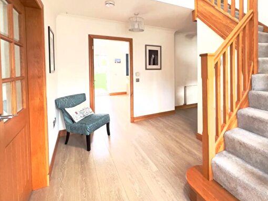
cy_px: 71
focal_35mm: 18
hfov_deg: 86.8
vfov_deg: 69.9
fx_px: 139
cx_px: 159
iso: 80
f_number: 1.8
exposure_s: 1/100
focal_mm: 1.57
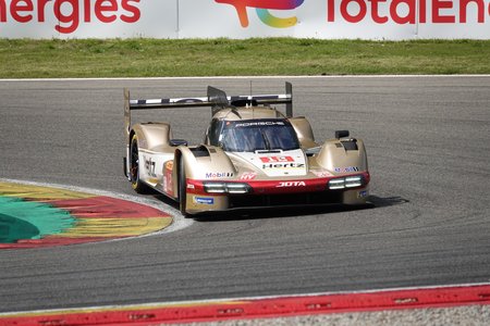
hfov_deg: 5.9
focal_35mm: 351
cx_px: 245
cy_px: 163
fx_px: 4777
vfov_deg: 3.9
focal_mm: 128.59
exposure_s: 1/800
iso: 100
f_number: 4.5
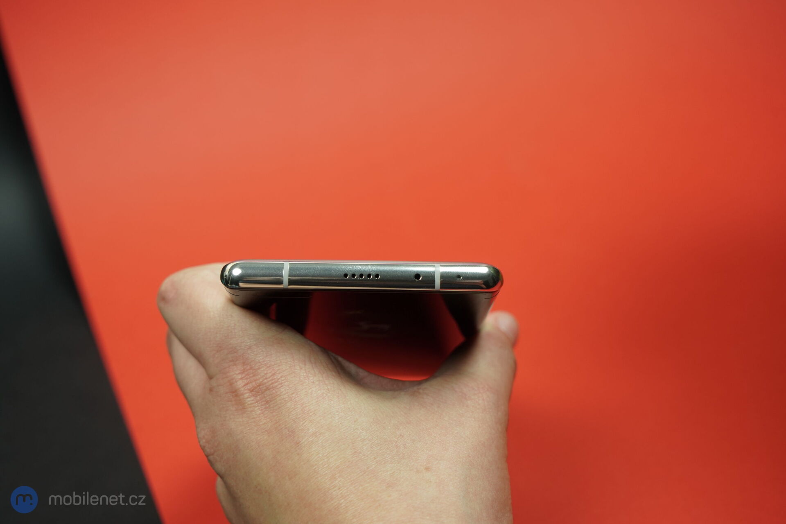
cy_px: 262
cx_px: 393
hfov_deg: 39.6
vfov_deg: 27.0
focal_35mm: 50
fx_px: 1092
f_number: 6.3
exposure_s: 1/160
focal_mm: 50
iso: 1250
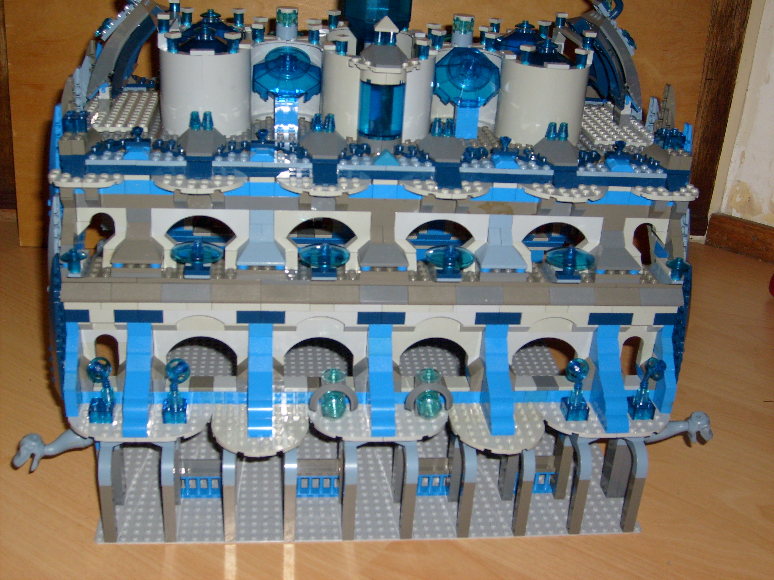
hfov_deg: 43.9
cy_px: 290
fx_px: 961
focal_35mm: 43
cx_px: 387
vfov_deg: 33.6
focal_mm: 7.2
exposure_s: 1/45
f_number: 3
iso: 100
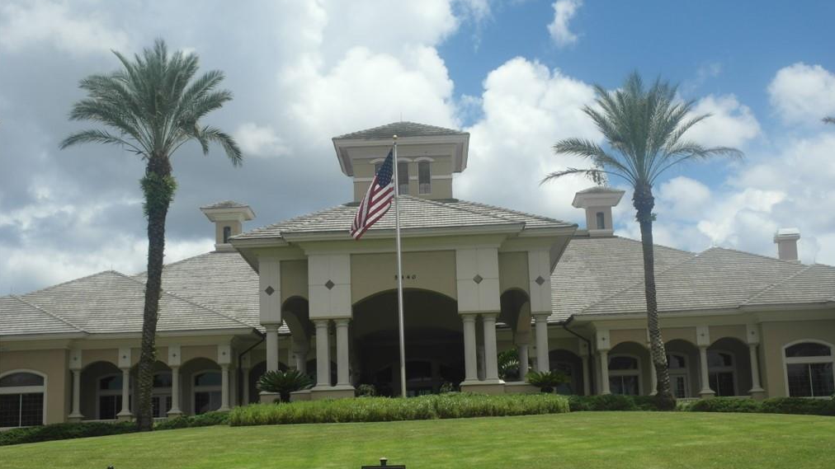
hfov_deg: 38.5
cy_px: 211
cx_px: 419
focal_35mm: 54
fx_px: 1195
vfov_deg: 22.2
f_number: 5.1
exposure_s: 1/750
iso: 80
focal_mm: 10.6
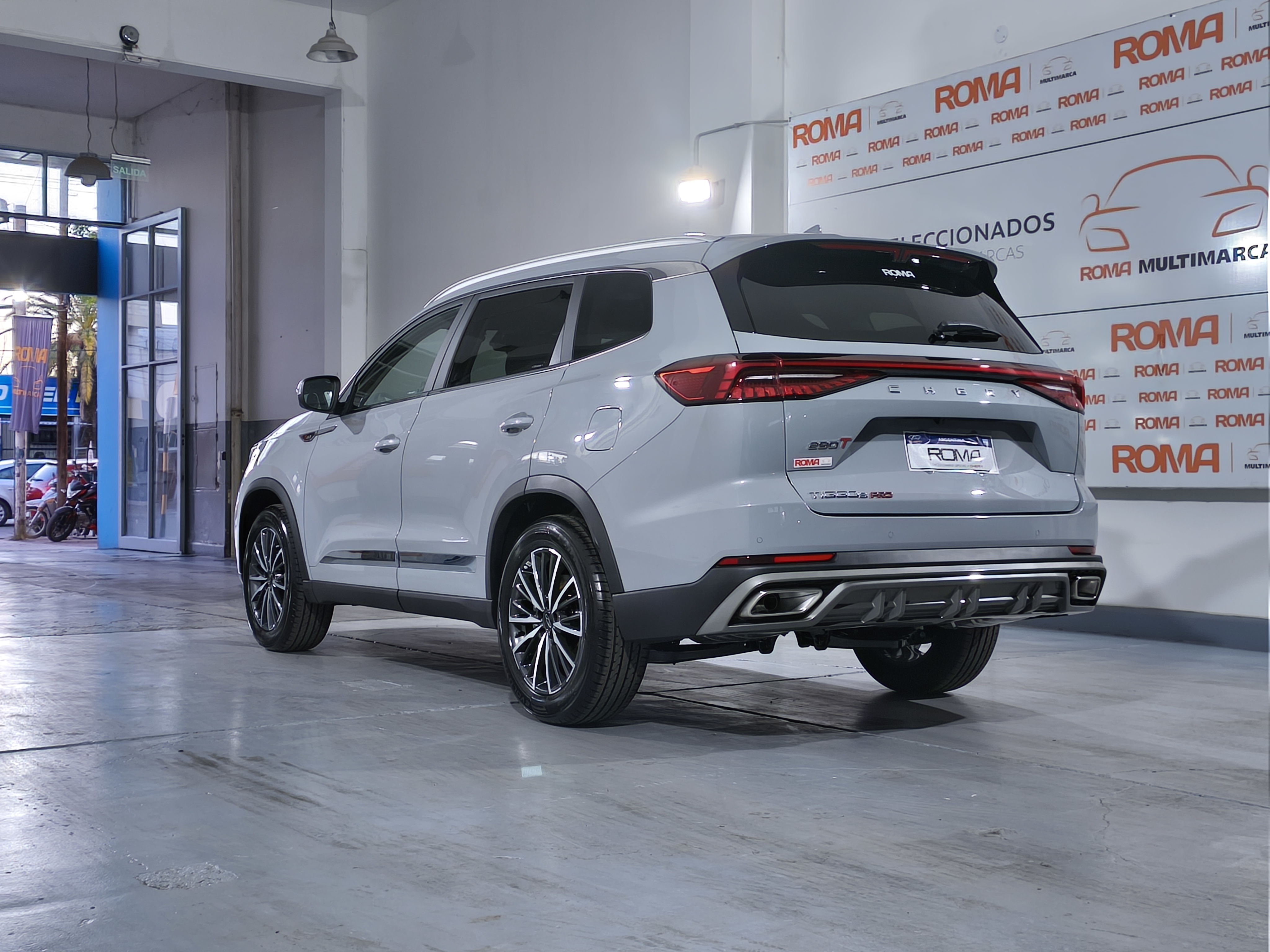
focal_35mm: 44
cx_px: 635
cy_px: 476
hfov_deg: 42.9
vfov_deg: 32.9
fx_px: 1614
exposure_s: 1/100
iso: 320
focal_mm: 5.35
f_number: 1.7
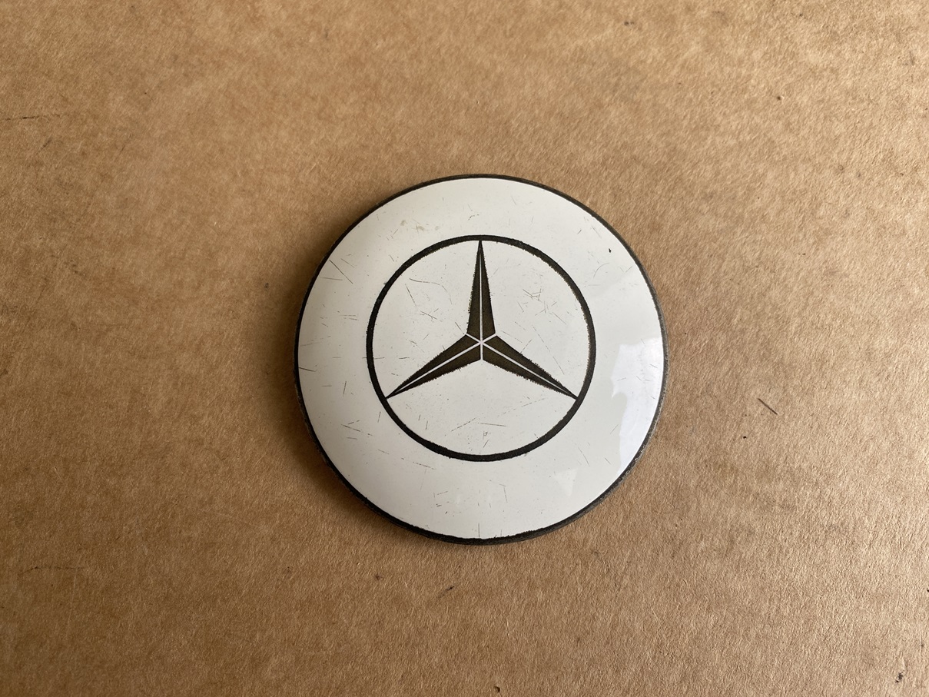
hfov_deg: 67.3
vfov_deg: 53.1
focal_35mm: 26
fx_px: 698
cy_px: 348
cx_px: 464
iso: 50
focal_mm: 4.25
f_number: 1.8
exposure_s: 1/122
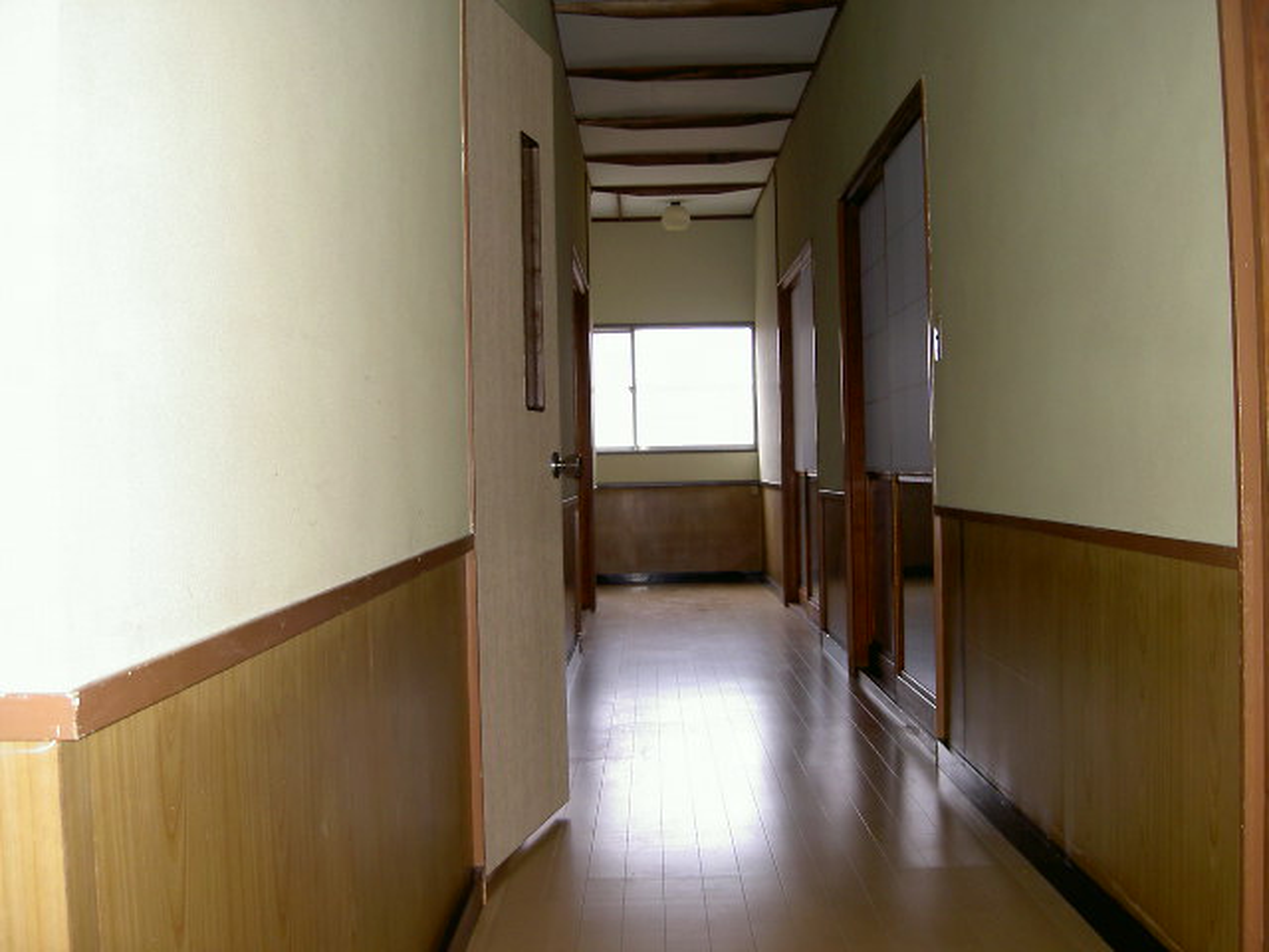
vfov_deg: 36.8
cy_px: 476
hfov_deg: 47.9
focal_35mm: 39
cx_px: 634
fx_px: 1430
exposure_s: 1/59.5
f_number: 2.8
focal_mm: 8
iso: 100
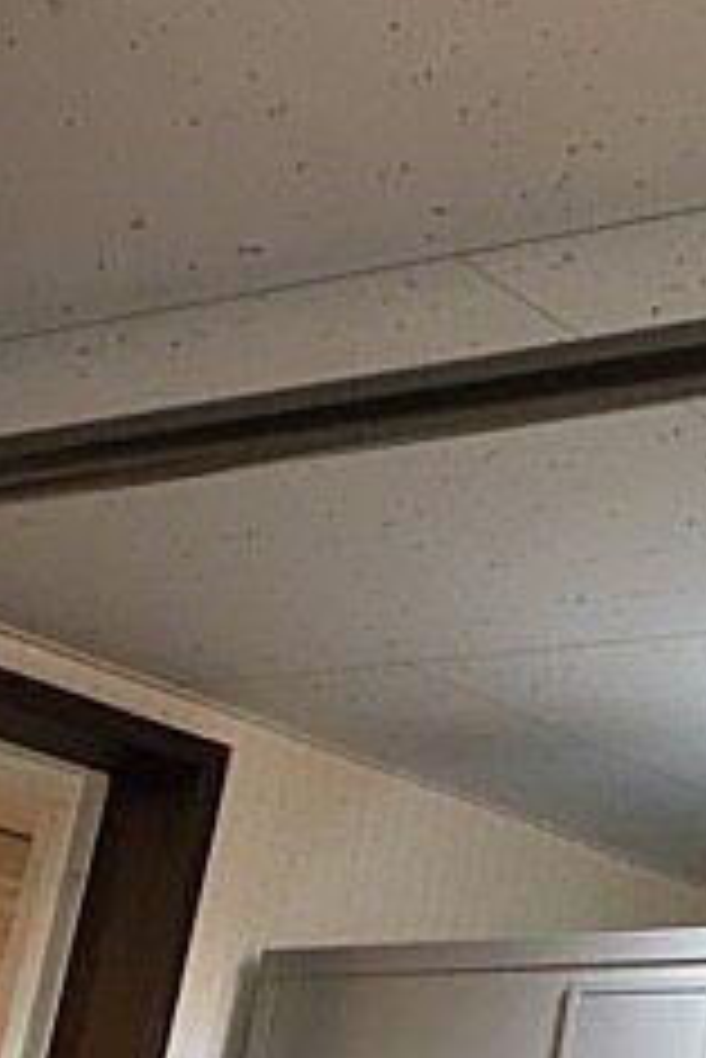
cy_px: 630
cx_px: 1246
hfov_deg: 14.7
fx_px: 2408
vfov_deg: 24.7
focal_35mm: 82
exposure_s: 1/30
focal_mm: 4.15
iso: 80
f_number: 2.2
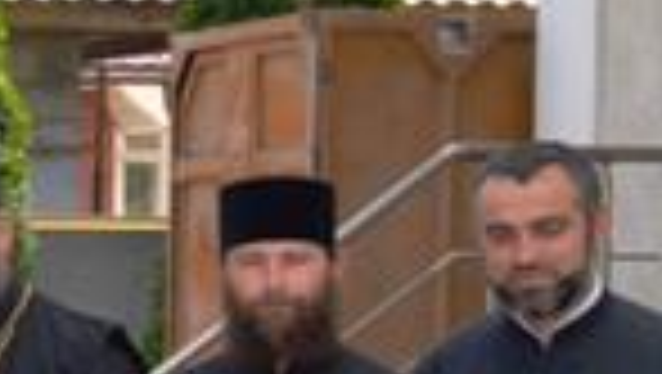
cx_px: -941
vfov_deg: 3.7
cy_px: 505
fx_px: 5745
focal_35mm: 327
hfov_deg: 6.3
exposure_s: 1/200
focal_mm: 34
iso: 100
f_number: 9
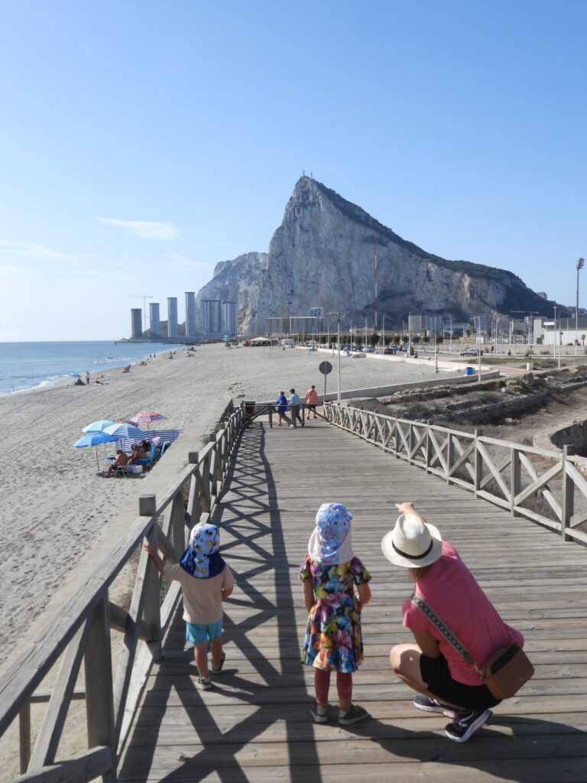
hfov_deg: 42.9
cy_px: 392
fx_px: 746
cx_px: 294
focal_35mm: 33
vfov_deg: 55.4
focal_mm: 5.9
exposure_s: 1/2000
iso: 100
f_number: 3.2
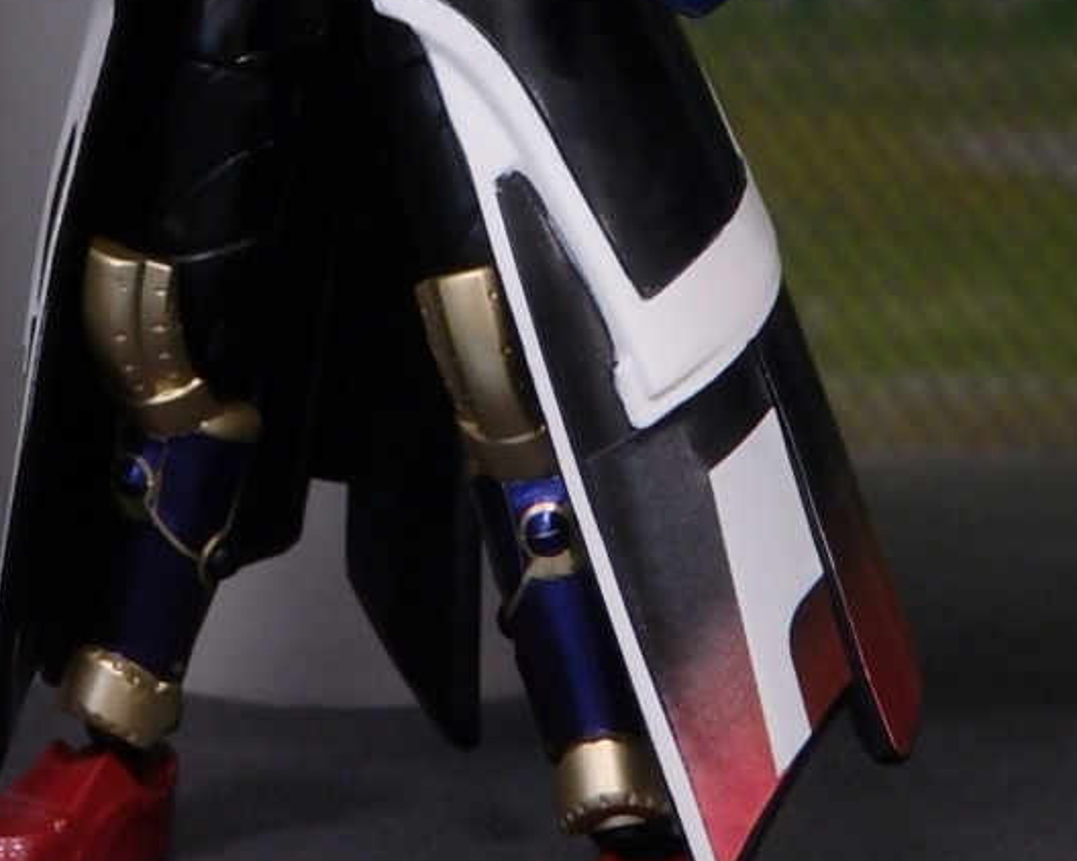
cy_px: 18
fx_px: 3983
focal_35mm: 125
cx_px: 371
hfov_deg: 15.4
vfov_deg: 12.2
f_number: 4.4
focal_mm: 11.9
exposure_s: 1/60
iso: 800
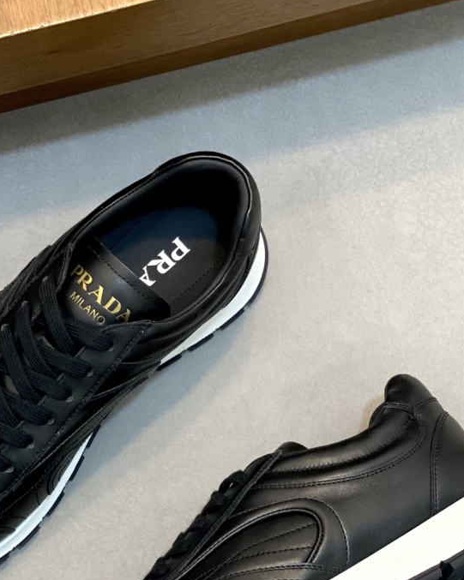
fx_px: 1855
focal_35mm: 108
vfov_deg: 17.7
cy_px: 399
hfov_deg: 14.2
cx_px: 137
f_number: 2
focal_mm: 6
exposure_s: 1/100
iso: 160
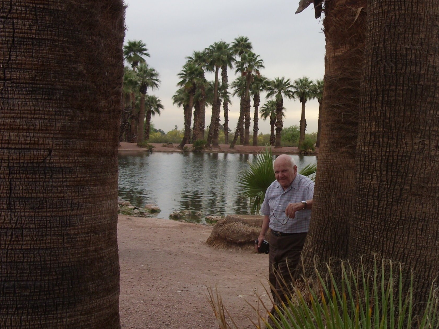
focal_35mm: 59
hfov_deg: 32.2
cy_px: 148
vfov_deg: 24.8
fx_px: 748
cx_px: 314
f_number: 2.8
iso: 50
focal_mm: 6.3
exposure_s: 1/239
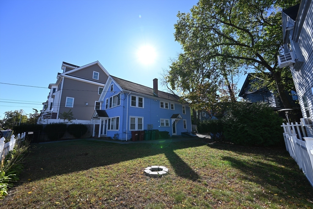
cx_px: 156
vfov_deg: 81.2
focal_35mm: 14
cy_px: 104
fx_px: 122
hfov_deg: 104.2
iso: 100
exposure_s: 1/320
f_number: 6.3
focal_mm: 14
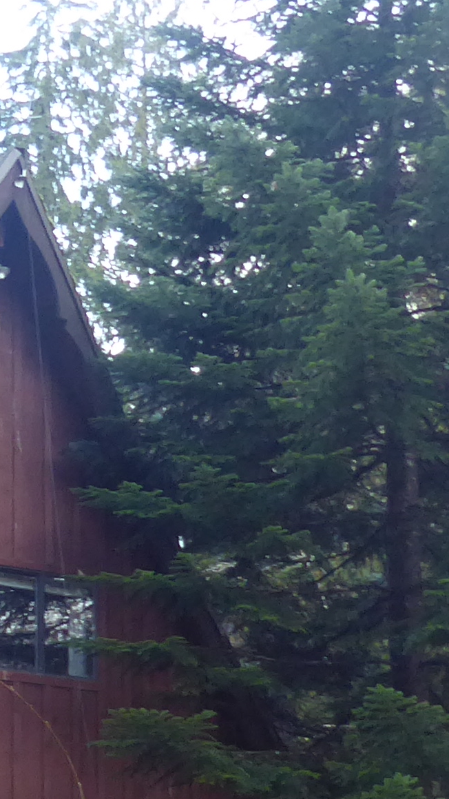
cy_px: 793
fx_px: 1989
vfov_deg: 21.9
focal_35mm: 94
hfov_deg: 11.8
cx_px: -368
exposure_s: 1/60
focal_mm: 4.3
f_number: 3.3
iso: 200
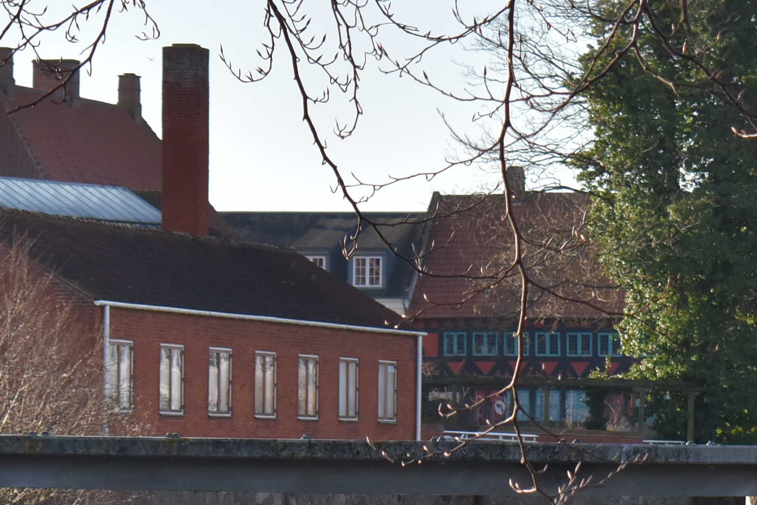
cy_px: 471
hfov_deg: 8.5
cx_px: 728
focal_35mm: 241
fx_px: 5079
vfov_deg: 5.7
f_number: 5.6
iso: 450
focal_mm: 55
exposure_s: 1/1000
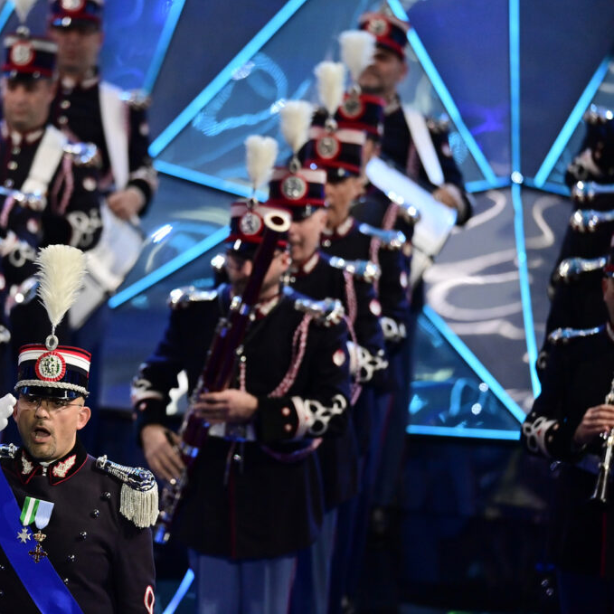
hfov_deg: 5.1
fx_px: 6943
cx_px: 194
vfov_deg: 5.1
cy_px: 307
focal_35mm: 346
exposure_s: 1/640
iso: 4000
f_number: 3.2
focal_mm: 270
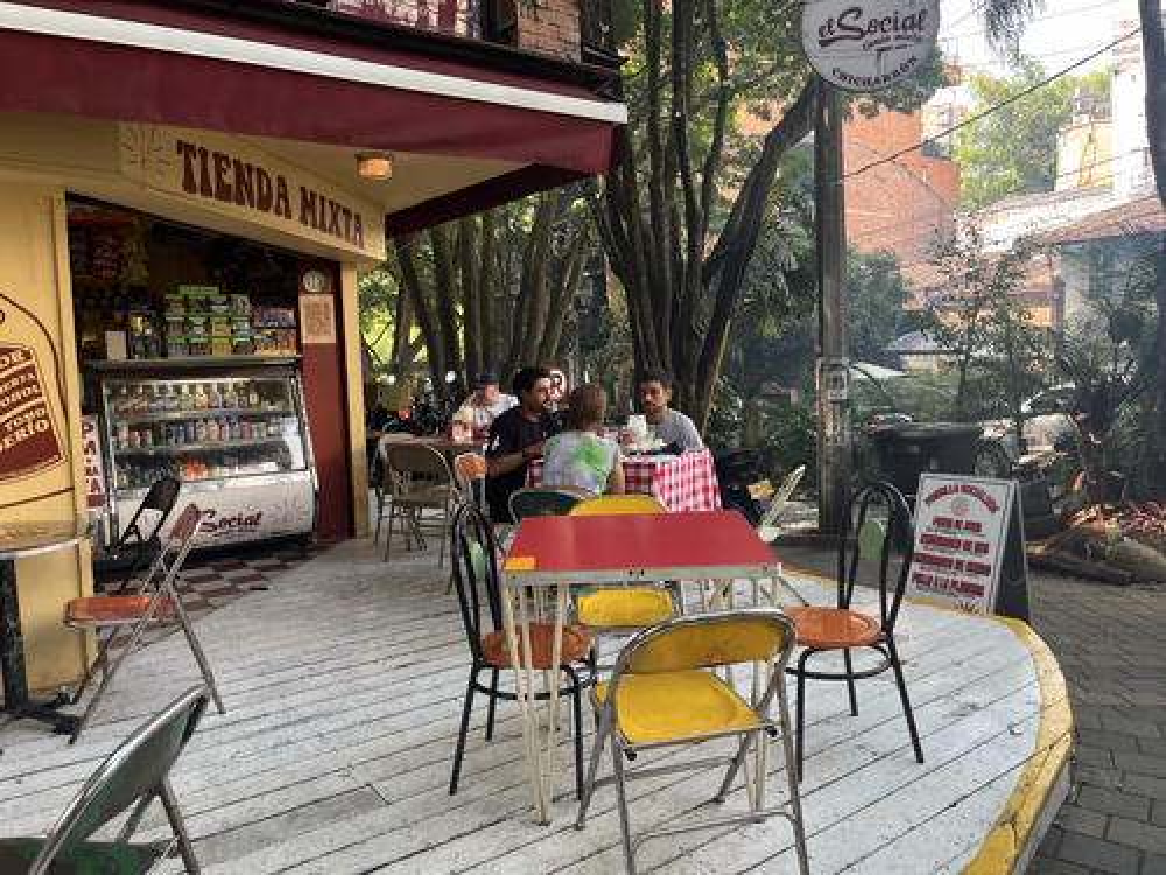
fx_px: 876
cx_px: 583
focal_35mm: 26
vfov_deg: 53.1
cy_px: 438
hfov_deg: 67.3
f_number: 1.6
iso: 40
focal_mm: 5.1
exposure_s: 1/152
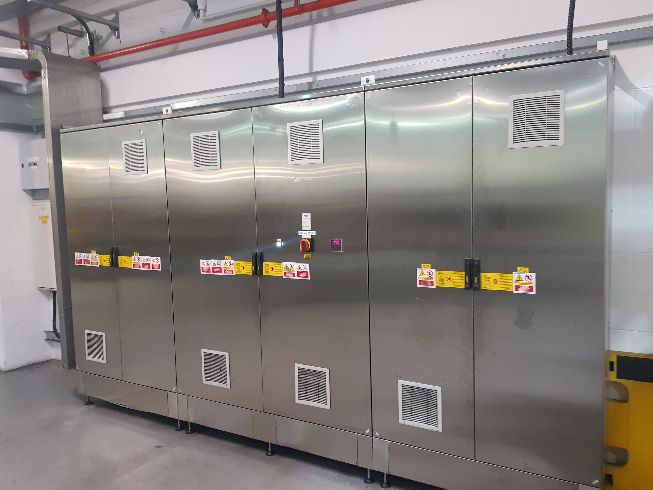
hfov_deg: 67.3
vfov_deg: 53.1
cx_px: 326
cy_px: 245
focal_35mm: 26
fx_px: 490
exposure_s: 1/17
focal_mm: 4.3
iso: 250
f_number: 1.7
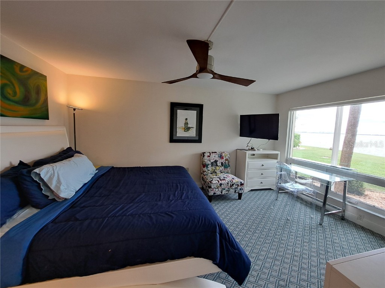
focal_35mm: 13
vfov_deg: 89.9
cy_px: 144
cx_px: 192
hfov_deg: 106.2
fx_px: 145
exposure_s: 1/40
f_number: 2.2
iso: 64
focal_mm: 1.74
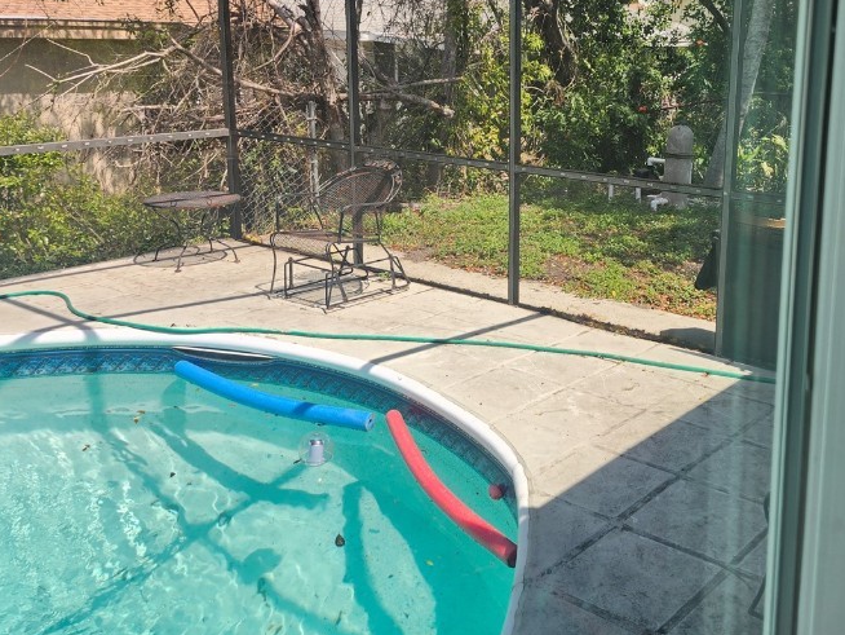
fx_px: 879
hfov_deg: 50.3
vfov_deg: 39.3
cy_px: 224
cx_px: 569
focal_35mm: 36
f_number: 1.8
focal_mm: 5.54
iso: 25
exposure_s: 1/453
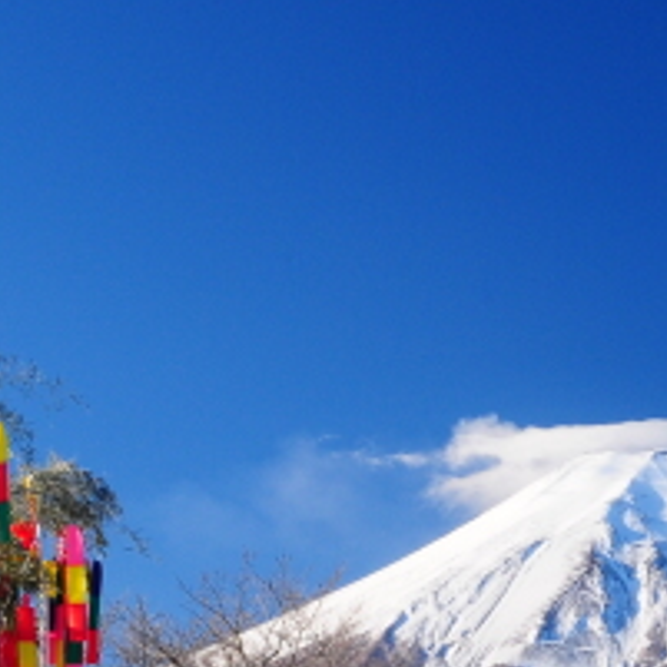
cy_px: 652
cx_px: 621
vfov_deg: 12.2
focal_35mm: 142
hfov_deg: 12.2
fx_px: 3096
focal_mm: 28
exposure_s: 1/10
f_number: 25
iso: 200
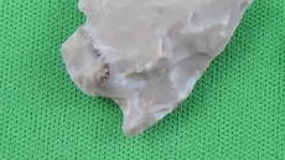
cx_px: 336
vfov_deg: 10.8
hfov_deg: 18.5
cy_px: -29
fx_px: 831
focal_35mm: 110
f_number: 3.5
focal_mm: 5.4
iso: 720
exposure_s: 1/125
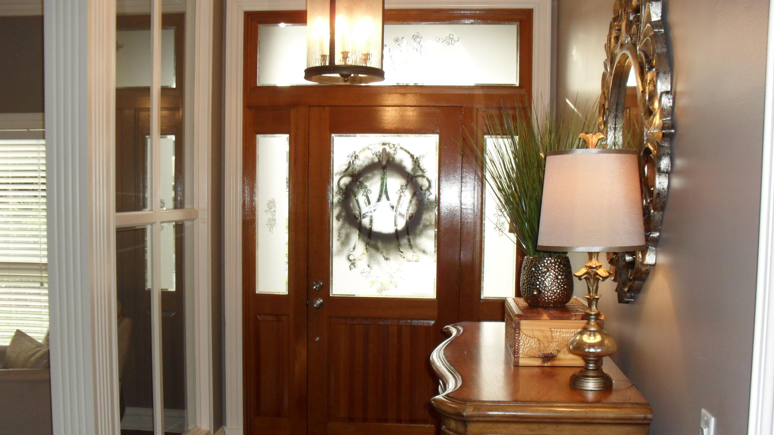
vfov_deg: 30.3
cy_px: 267
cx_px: 389
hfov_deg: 51.6
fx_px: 800
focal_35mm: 39
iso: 200
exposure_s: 1/45
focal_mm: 6.3
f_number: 3.2
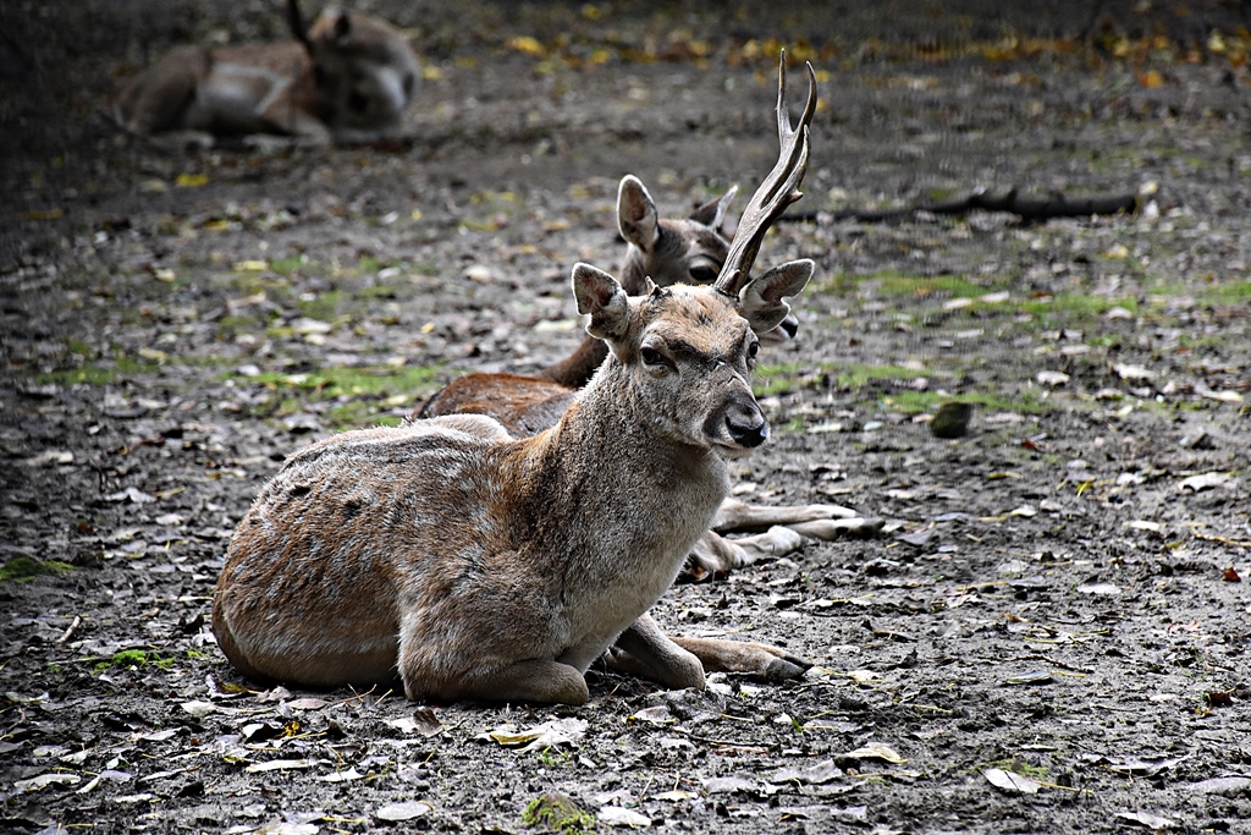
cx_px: 626
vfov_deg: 6.5
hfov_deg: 9.8
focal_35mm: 210
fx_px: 7298
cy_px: 418
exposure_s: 1/500
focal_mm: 140
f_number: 5.6
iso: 1250
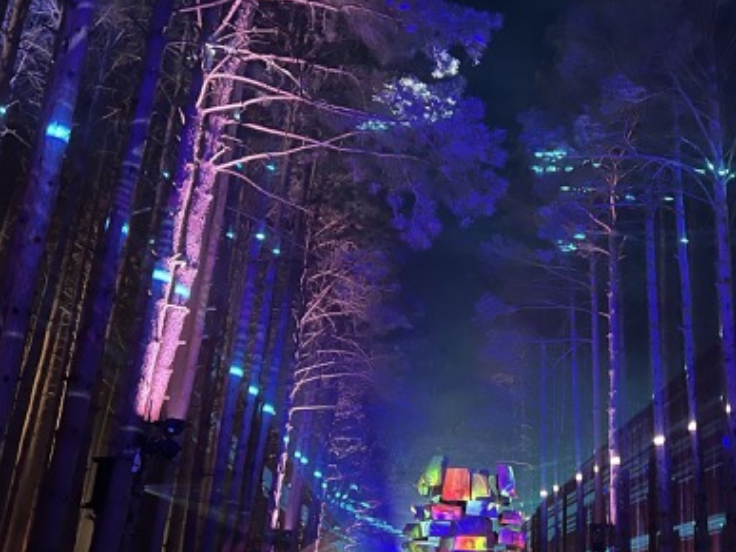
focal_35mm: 43
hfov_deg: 43.5
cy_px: 310
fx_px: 914
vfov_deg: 33.5
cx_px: 466
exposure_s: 1/20
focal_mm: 5.7
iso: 1600
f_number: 1.5
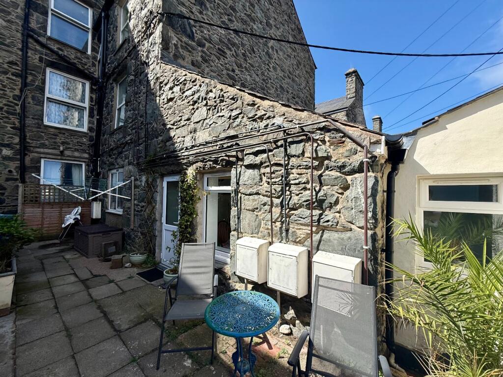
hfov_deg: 102.1
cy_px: 188
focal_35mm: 14
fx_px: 203
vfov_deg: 85.7
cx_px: 252
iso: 80
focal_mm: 2.22
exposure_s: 1/1795
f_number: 2.2
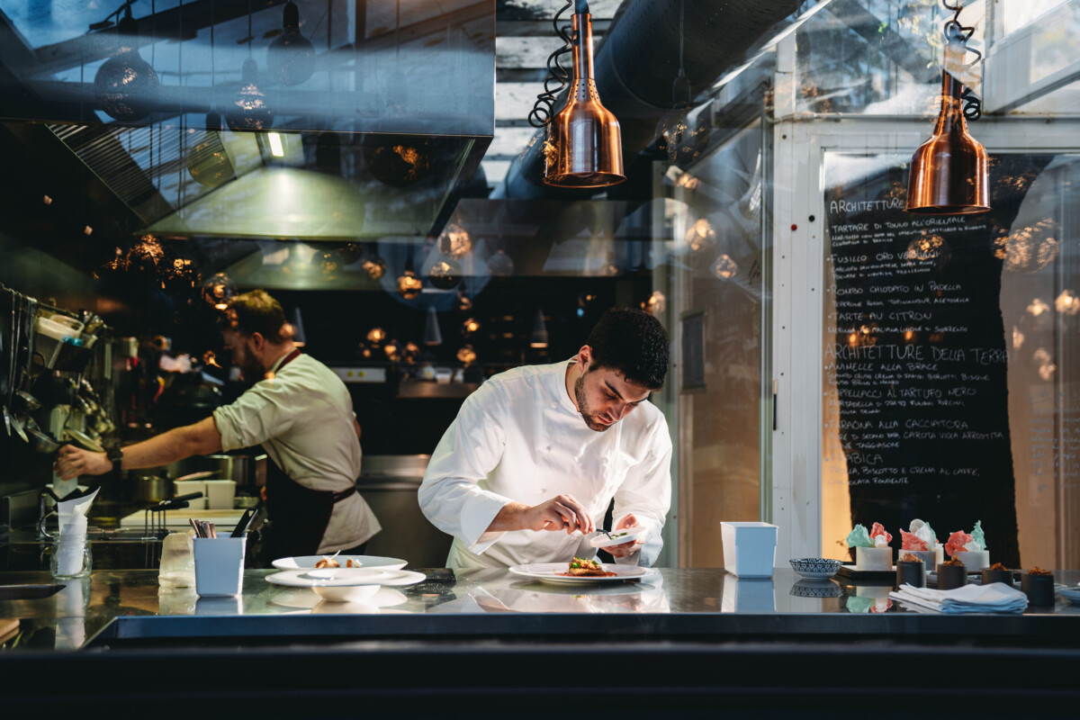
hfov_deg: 39.6
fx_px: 1500
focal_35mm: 50
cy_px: 360
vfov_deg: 27.0
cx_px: 540
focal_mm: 50
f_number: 2.8
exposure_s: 1/125
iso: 250
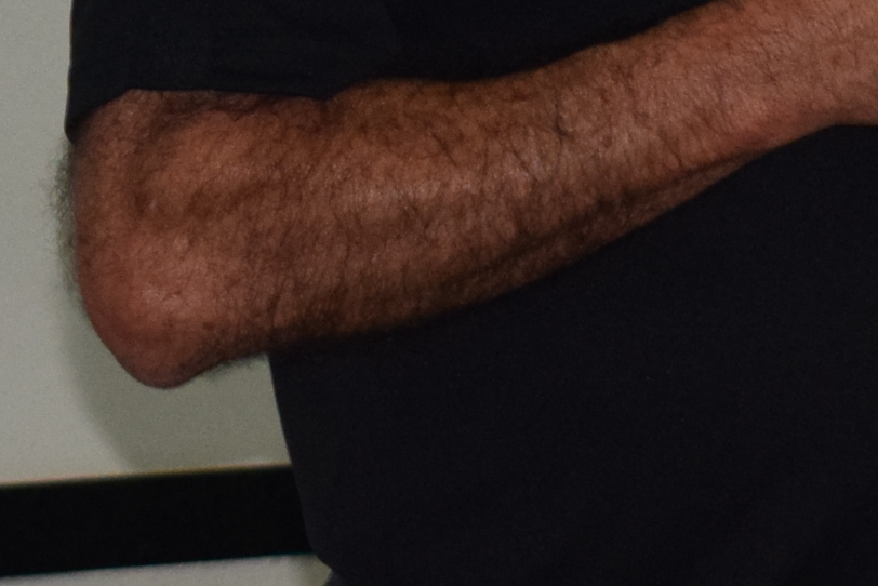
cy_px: -356
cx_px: 481
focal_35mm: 374
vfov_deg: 3.7
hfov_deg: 5.5
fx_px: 9119
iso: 800
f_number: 5
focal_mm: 45
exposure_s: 1/80
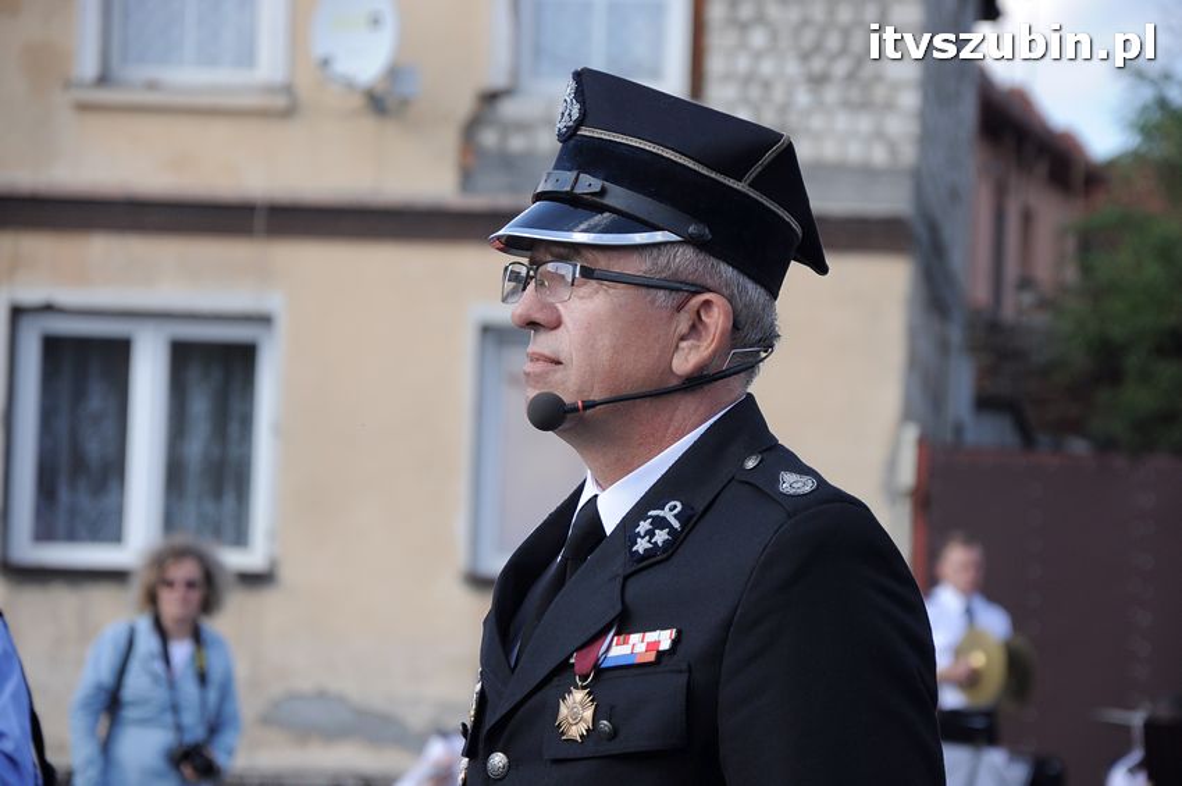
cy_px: 393
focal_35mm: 158
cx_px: 591
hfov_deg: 13.1
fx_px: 5166
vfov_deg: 8.7
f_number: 5.6
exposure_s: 1/500
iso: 400
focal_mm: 105
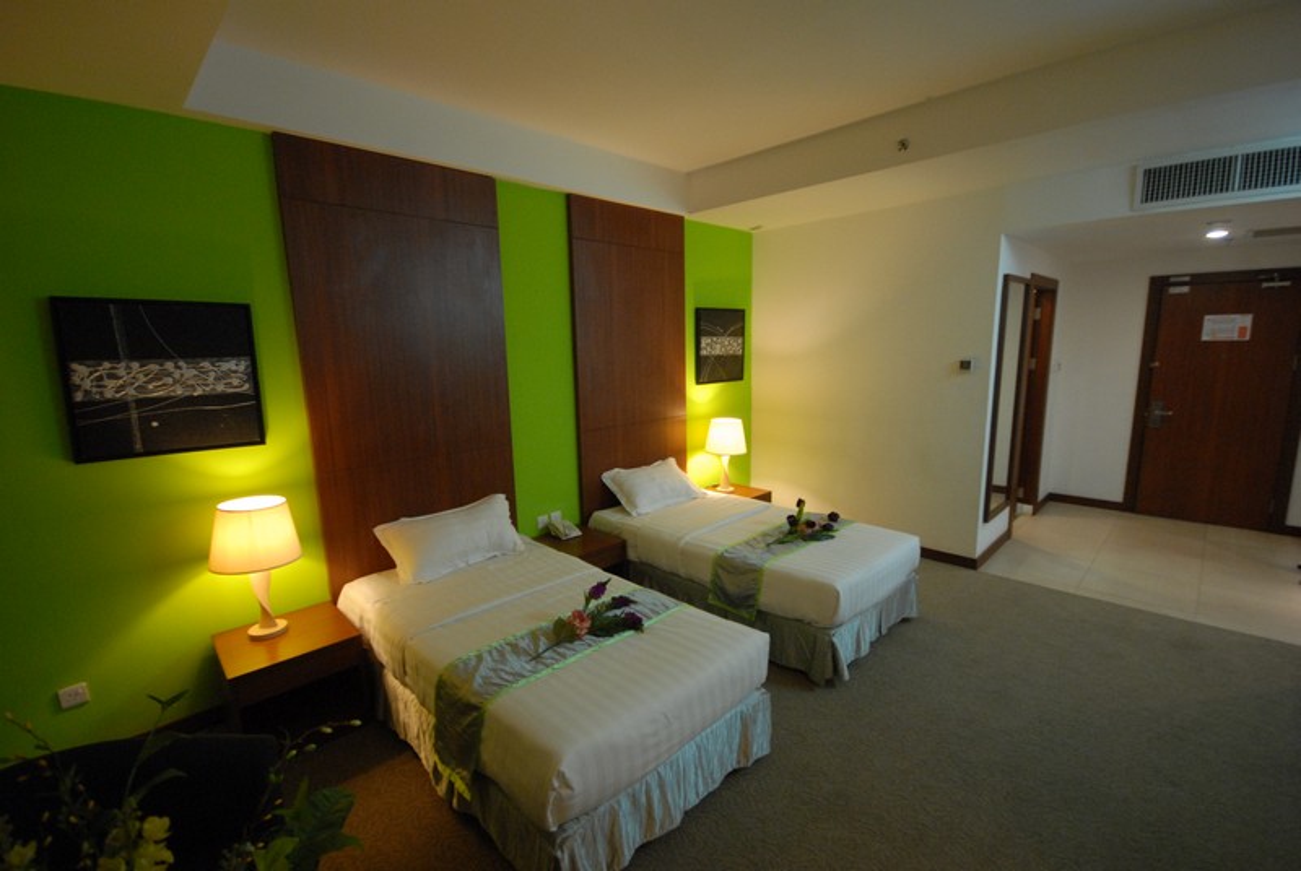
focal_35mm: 15
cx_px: 650
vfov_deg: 77.5
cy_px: 436
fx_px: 543
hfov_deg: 100.3
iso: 800
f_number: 4
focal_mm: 10
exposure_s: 1/20
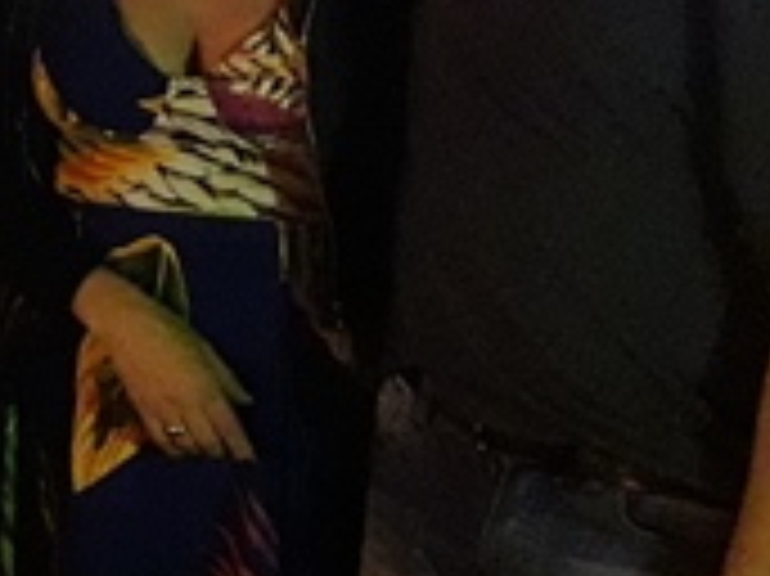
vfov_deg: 13.6
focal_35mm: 105
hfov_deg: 16.4
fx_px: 2334
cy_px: -176
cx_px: -513
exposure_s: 1/15
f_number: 1.9
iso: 800
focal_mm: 3.7
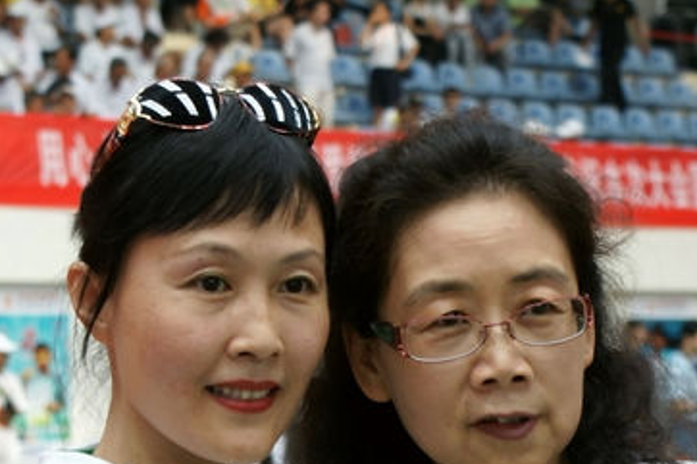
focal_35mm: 149
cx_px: 331
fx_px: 2885
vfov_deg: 9.1
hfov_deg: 13.8
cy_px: 496
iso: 500
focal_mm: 45
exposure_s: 1/80
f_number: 5.6
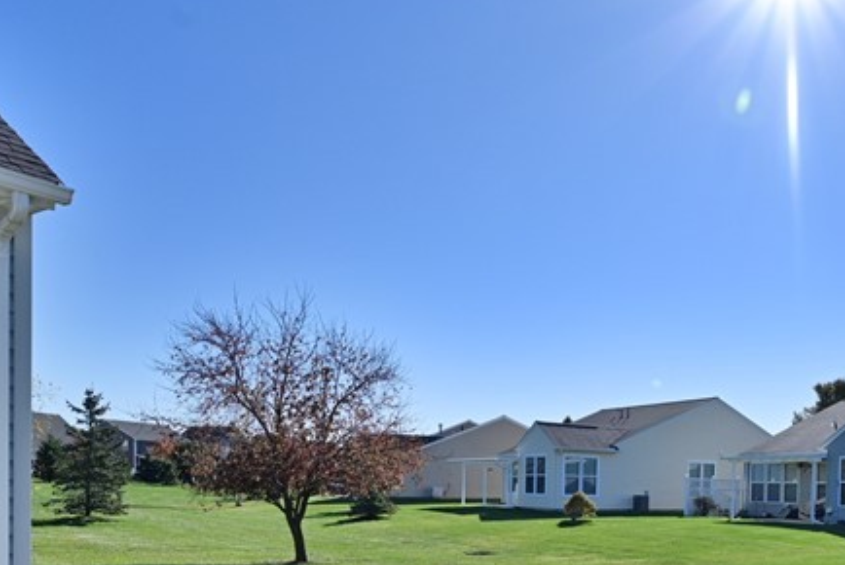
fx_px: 822
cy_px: 510
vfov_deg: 35.6
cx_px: 617
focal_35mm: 35
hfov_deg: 52.4
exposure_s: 1/800
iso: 400
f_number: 9
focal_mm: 14
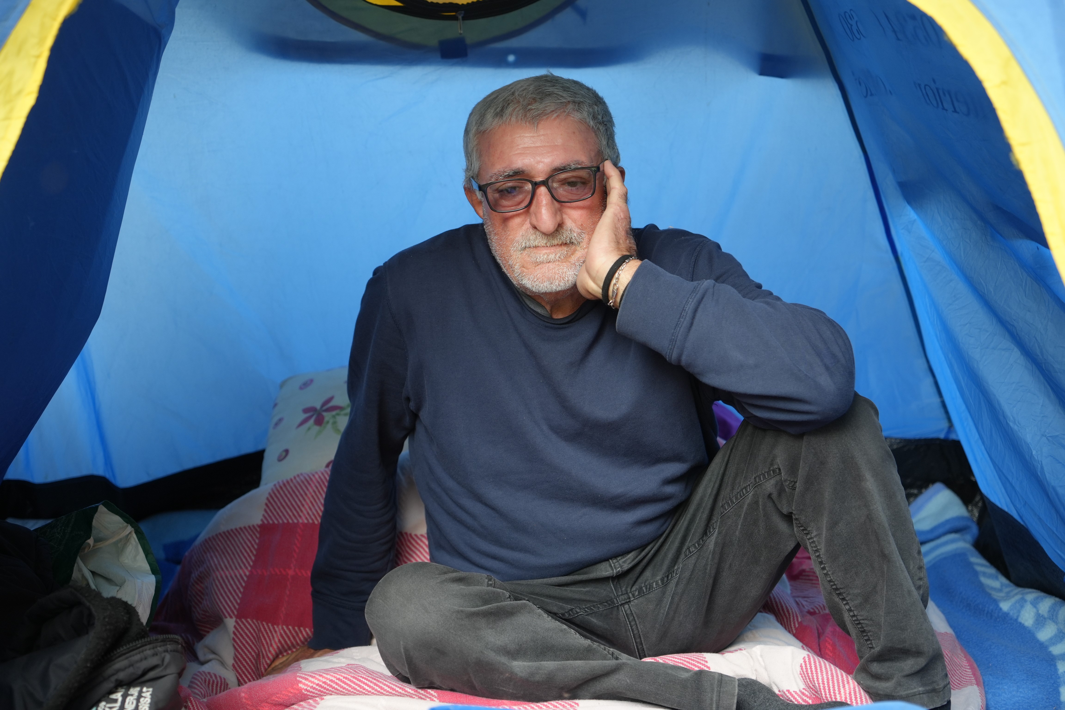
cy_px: 355
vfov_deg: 27.5
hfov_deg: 40.3
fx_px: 1449
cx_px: 532
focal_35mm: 49
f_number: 4
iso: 500
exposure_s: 1/160
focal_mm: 49
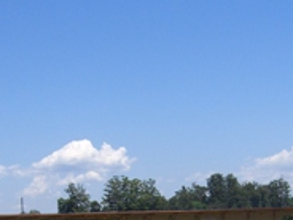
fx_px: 1050
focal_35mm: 124
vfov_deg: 11.5
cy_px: 327
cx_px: 178
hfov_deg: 15.9
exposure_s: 1/200
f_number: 8
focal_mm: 7.9
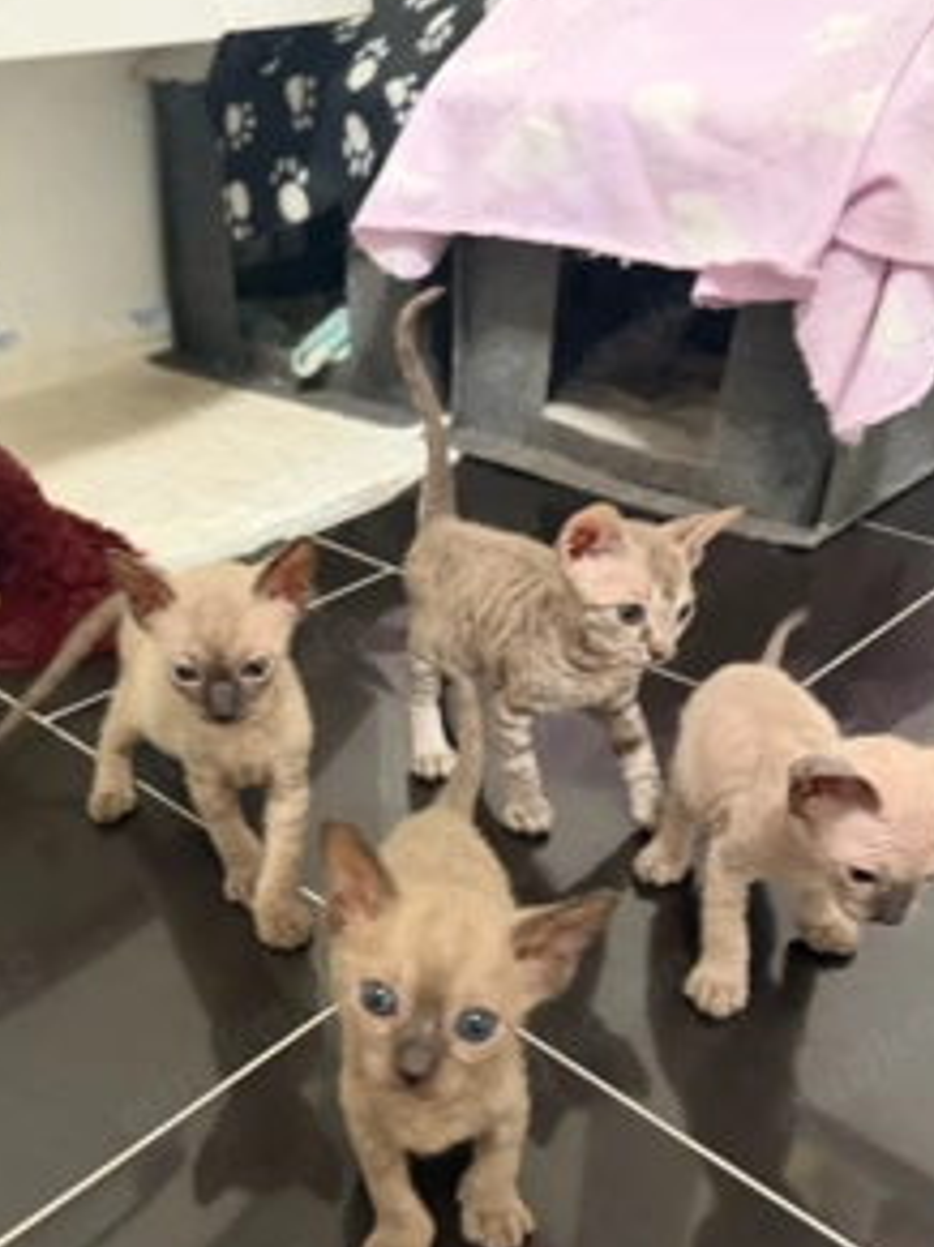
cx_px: 334
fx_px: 1188
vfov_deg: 54.9
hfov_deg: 42.5
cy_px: 754
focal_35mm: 33
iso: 640
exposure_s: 1/33
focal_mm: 6.76
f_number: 1.78
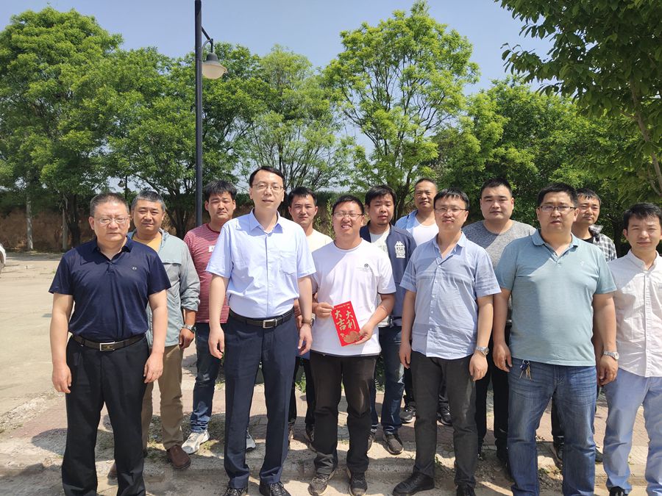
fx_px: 574
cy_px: 248
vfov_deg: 46.8
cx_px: 331
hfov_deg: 60.0
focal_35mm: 30
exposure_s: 1/2802
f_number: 1.8
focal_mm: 4.35
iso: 53
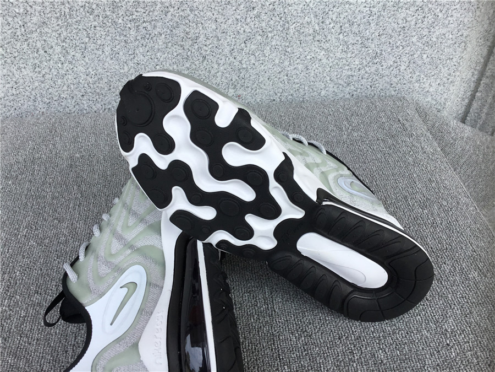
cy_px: 186
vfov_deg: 45.4
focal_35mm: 31
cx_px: 248
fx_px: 443
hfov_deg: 58.4
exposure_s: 1/440
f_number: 2.4
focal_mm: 3.3
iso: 25
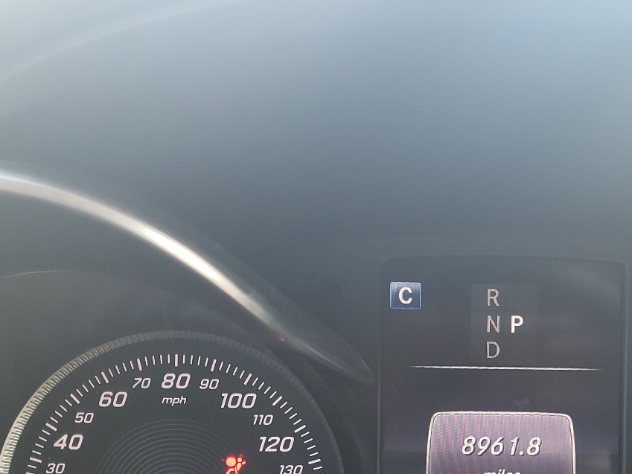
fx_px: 895
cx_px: 471
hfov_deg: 38.0
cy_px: 388
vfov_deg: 28.9
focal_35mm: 49
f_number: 1.5
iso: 63
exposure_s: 1/50
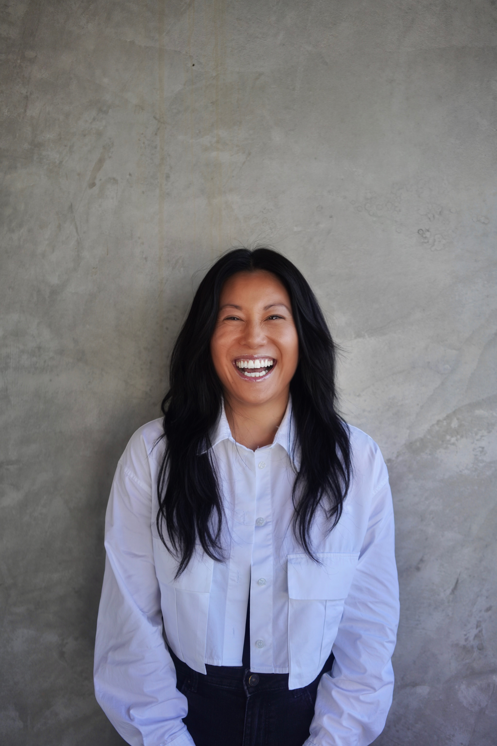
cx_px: 248
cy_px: 373
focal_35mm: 35
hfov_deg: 37.9
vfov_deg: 54.4
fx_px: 725
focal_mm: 35
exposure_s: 1/200
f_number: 2.8
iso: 160
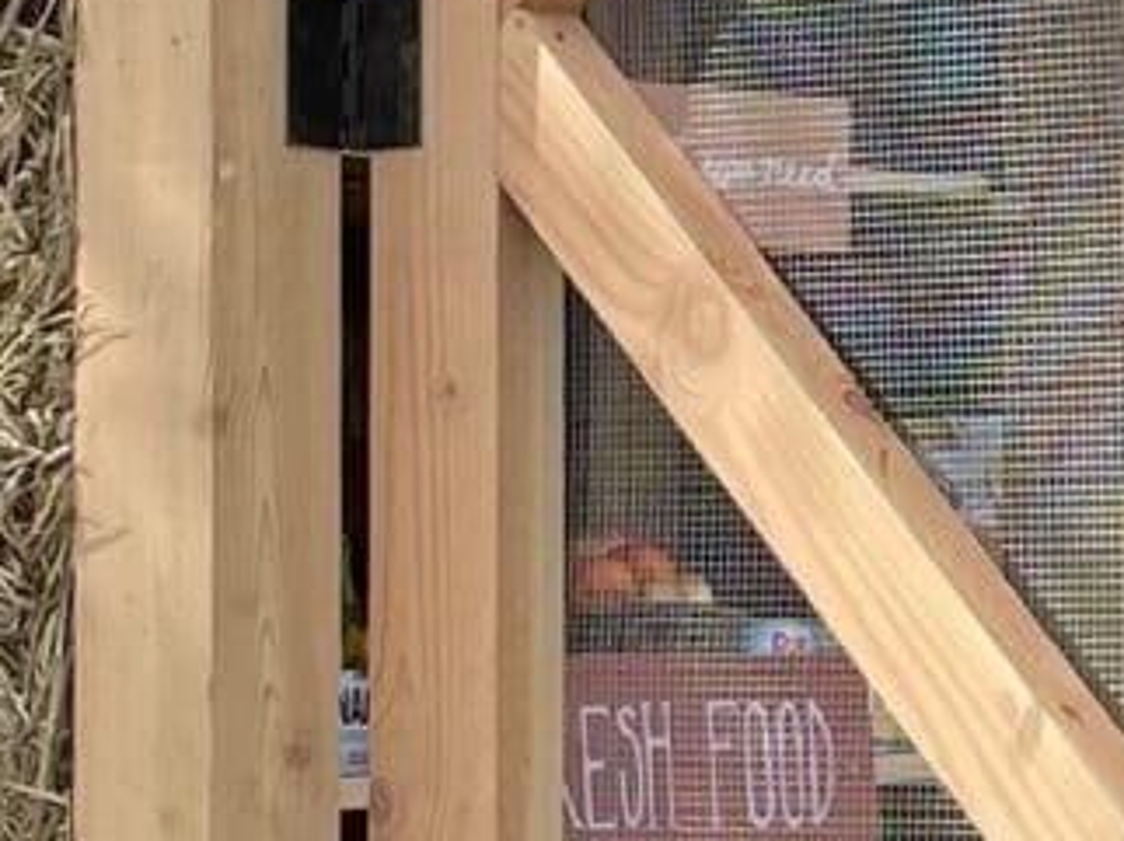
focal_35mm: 207
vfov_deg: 7.2
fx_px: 6716
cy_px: 115
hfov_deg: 9.2
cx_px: 1874
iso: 32
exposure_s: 1/1435
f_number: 1.6
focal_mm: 4.2
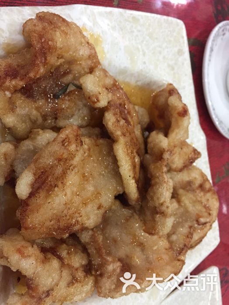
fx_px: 256
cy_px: 152
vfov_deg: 61.7
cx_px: 114
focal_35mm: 29
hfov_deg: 48.2
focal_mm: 4.15
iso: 200
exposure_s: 1/33
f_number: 2.2
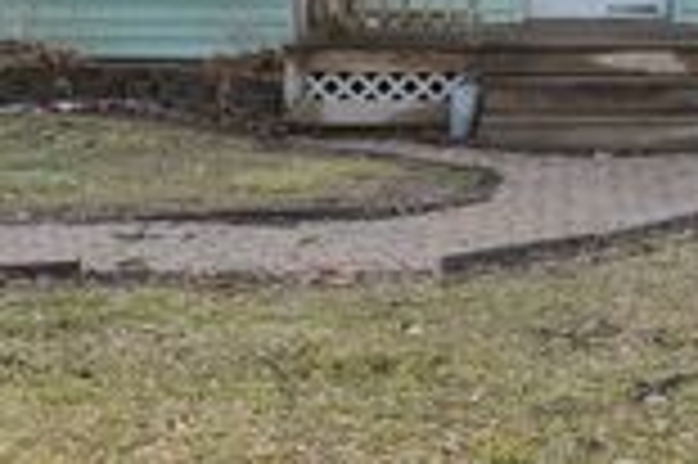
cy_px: -74
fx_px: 1685
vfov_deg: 15.2
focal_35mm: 87
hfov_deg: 23.0
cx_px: 585
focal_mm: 18
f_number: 8
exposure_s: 1/60
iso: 100
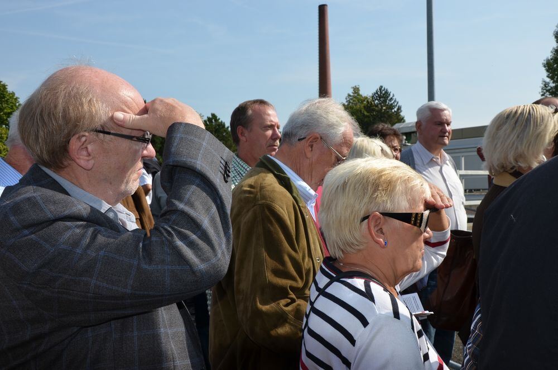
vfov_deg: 34.1
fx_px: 603
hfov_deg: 49.6
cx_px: 279
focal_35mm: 39
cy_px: 185
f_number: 9
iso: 100
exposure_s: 1/200
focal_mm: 26
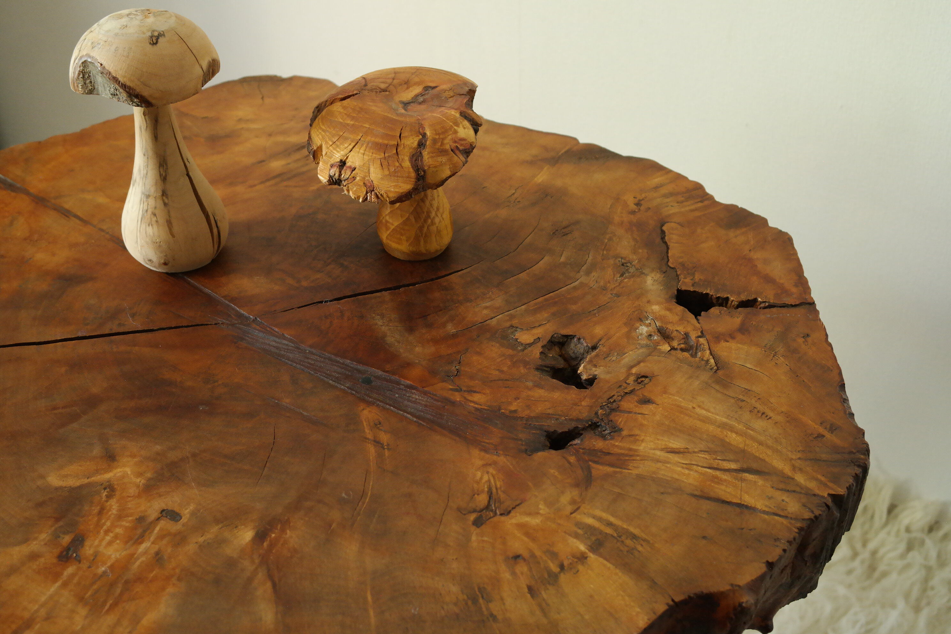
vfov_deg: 29.2
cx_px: 476
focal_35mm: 46
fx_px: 1215
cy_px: 317
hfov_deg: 42.7
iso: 1600
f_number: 5.6
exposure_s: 1/30
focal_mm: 30
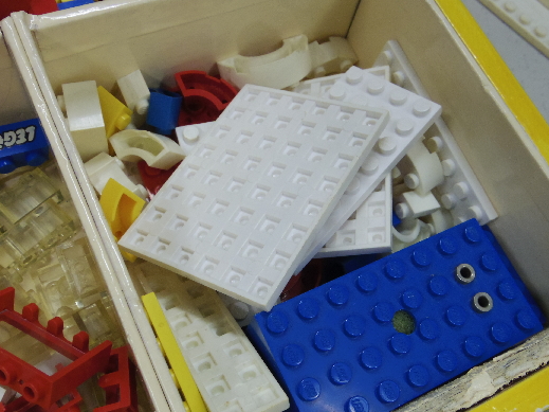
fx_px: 587
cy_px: 220
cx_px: 271
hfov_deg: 50.1
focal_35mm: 37
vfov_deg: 38.6
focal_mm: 5.9
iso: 640
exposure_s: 1/50
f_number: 4.5
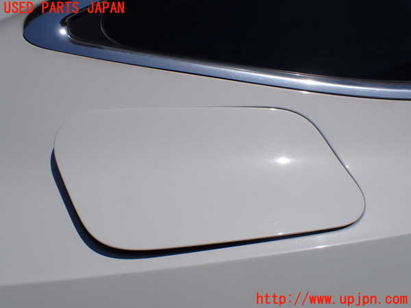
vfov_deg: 46.8
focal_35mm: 30
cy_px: 154
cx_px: 206
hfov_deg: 60.0
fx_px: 356
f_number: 9
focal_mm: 5.4
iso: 100
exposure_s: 1/640
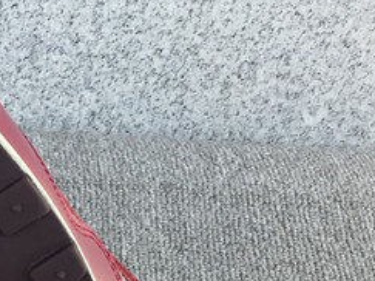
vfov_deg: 12.1
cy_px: 461
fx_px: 1245
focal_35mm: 115
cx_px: -125
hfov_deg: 16.1
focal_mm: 3.3
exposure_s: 1/201
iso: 25
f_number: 2.4
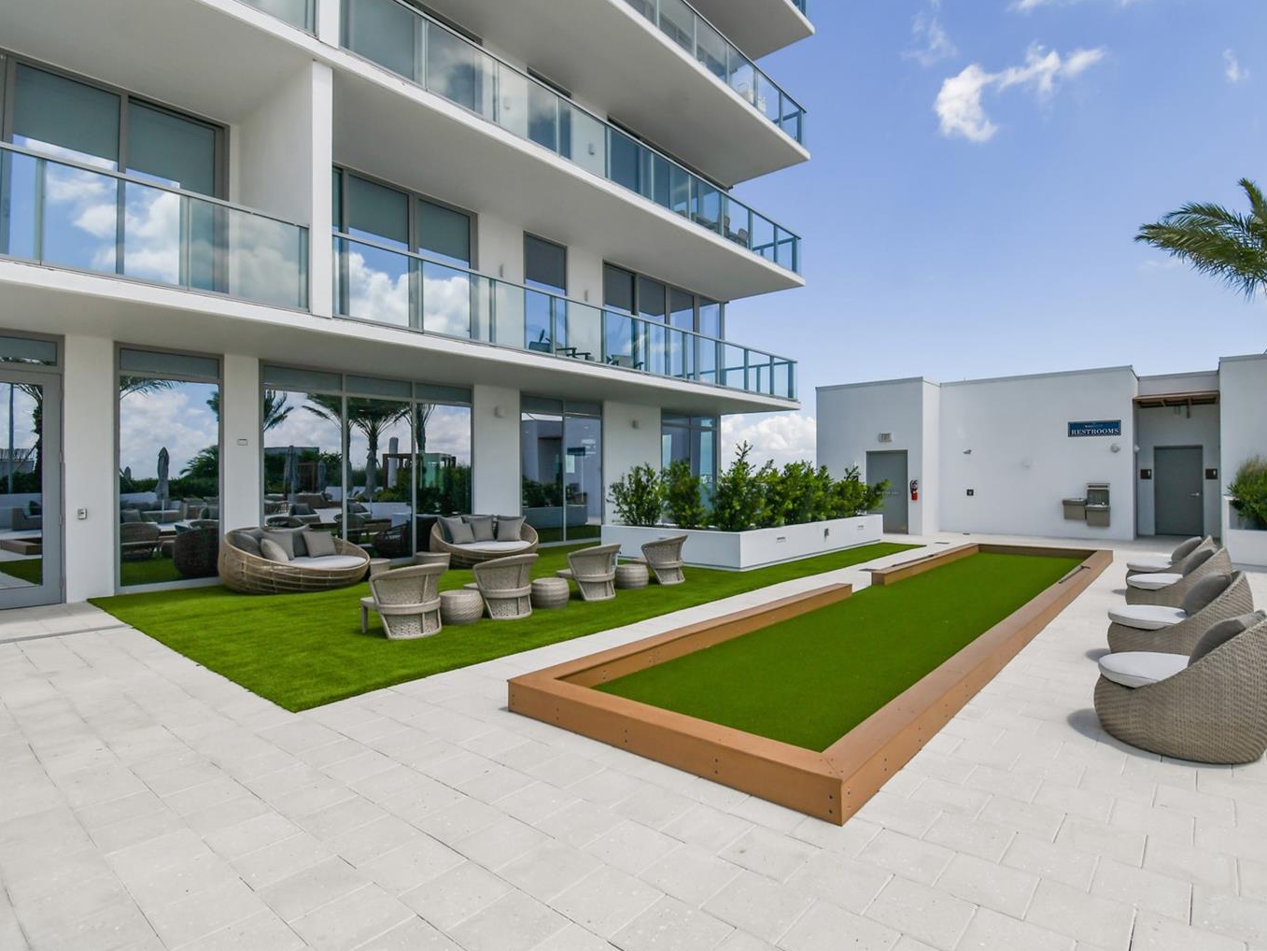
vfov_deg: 74.7
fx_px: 622
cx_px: 686
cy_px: 481
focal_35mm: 17
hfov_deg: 90.8
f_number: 7.1
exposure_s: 1/1600
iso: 100
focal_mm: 10
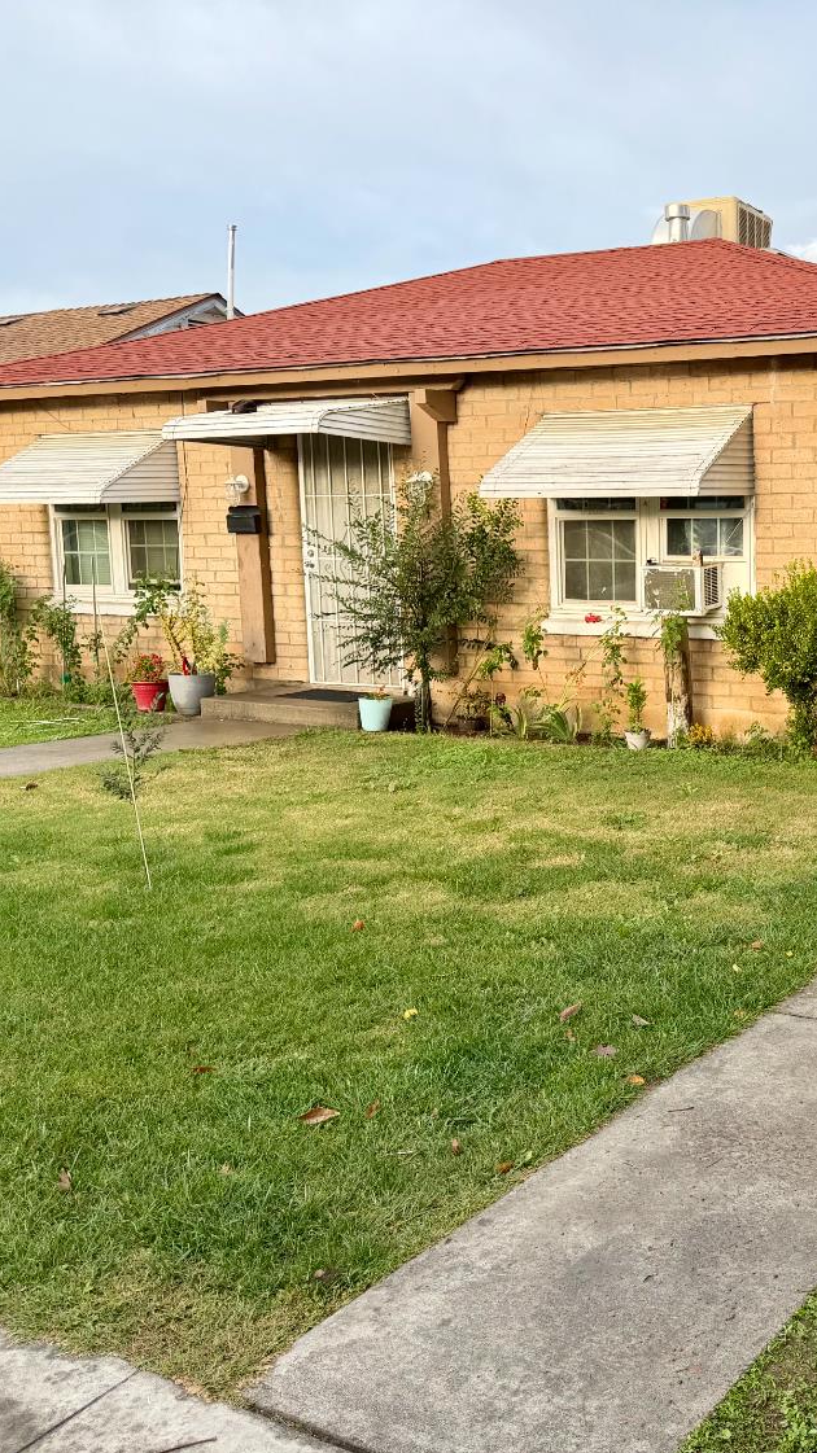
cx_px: 761
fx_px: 1349
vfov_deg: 56.6
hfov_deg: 31.8
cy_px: 728
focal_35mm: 35
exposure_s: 1/464
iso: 80
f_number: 1.78
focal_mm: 6.76
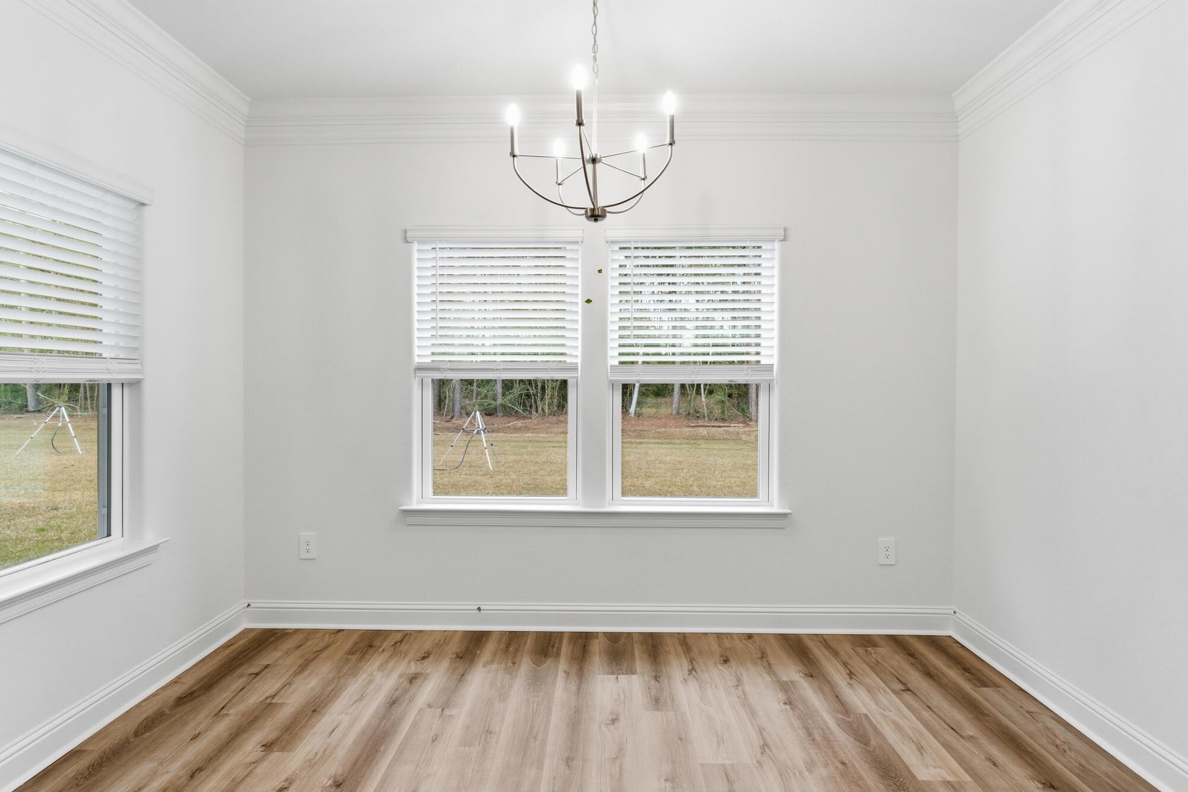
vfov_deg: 70.5
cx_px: 594
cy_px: 396
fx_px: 561
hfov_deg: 93.3
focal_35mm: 17
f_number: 8
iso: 500
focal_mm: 17
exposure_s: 1/200
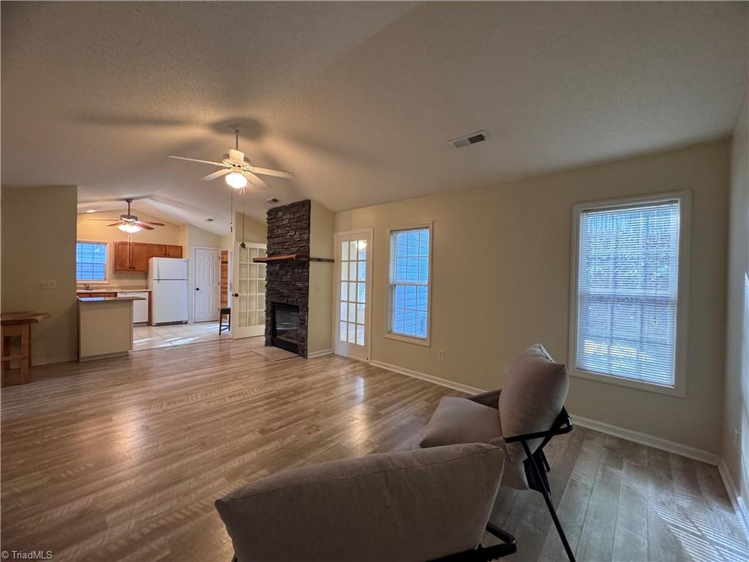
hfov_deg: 102.1
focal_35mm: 14
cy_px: 281
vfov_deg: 85.7
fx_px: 303
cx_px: 374
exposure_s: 1/60
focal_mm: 2.22
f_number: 2.2
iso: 250
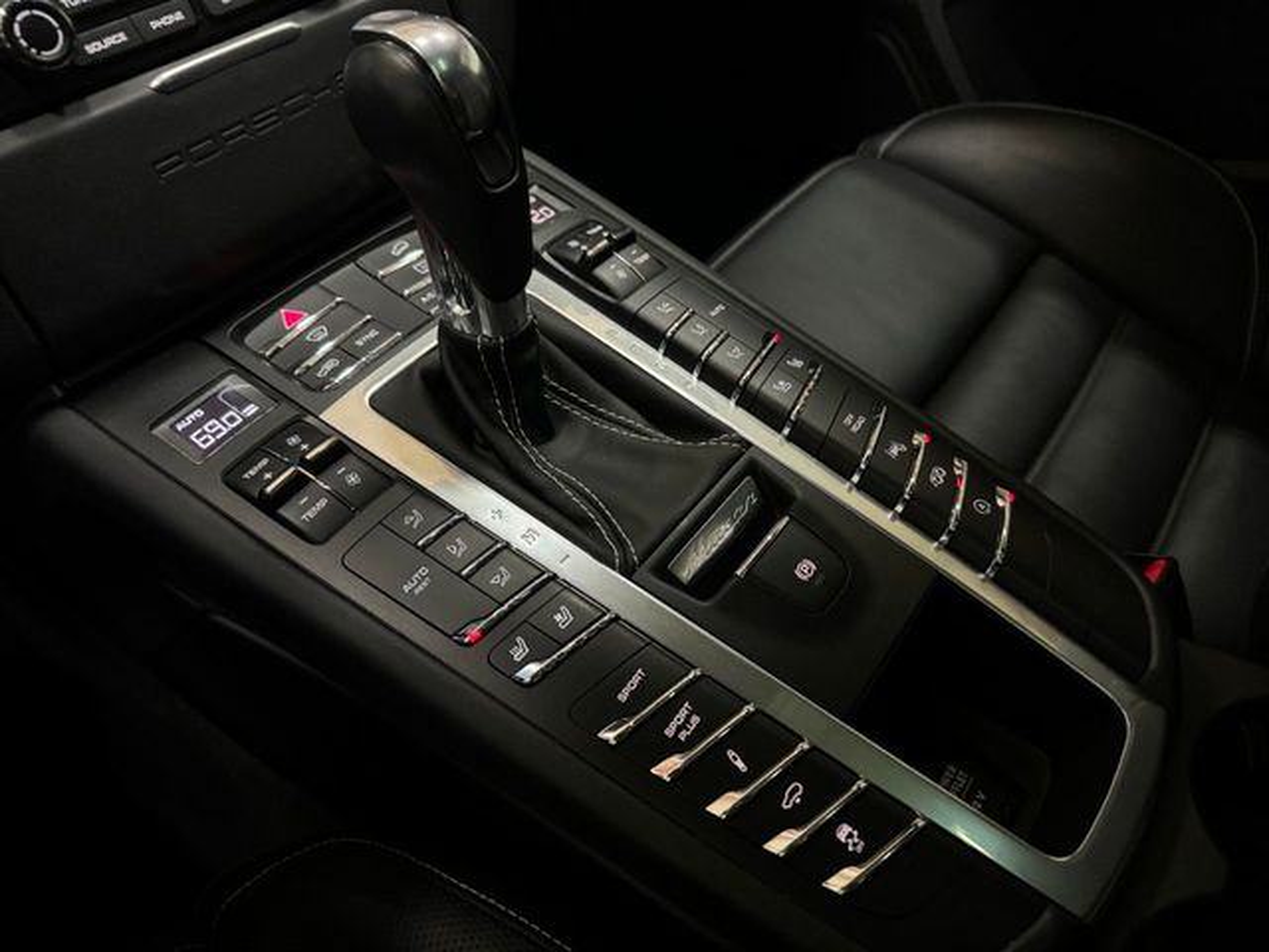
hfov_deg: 71.6
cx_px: 634
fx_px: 880
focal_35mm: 24
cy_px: 476
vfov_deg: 56.8
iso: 1250
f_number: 1.78
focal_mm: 6.86
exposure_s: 1/27
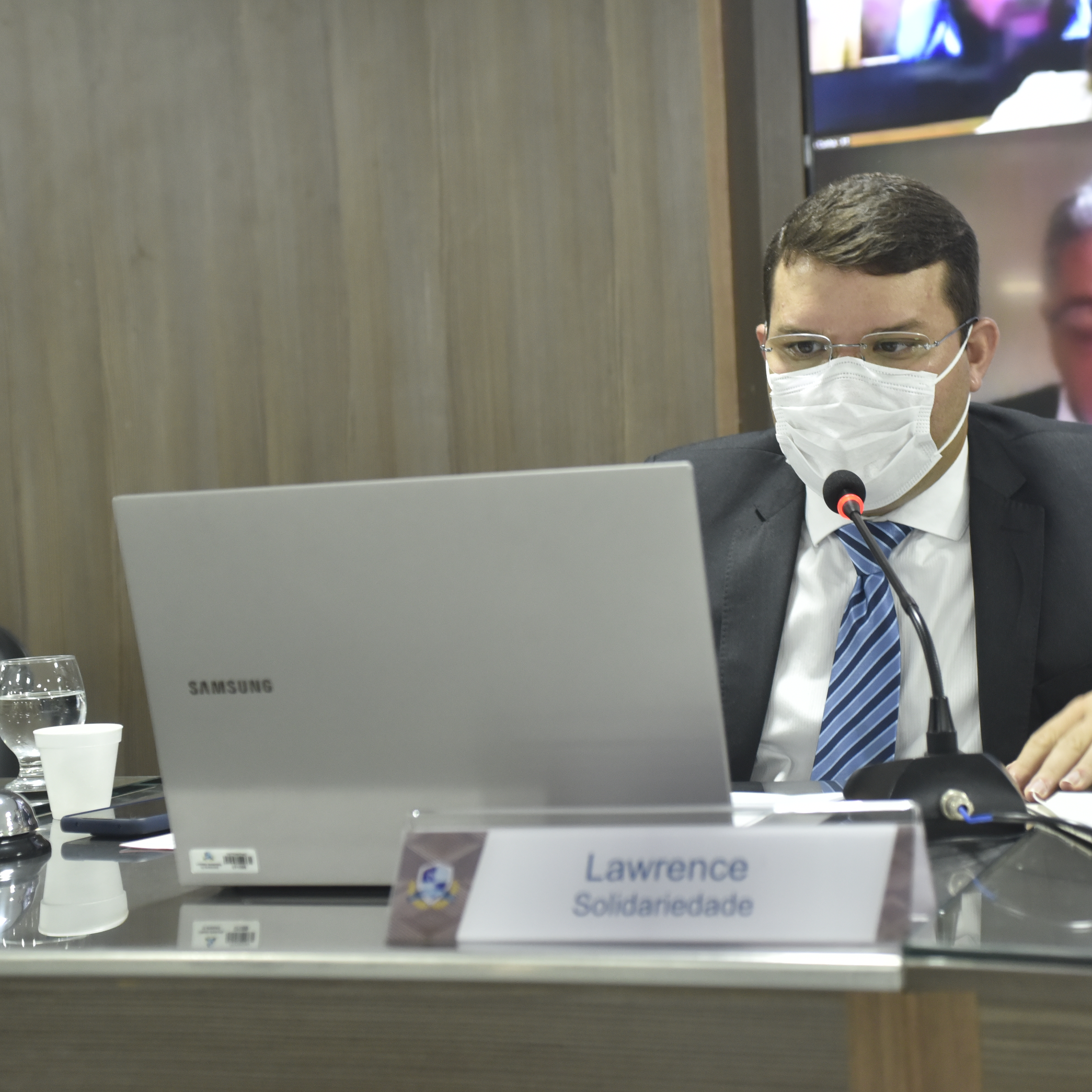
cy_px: 545
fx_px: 2106
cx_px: 703
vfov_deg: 29.1
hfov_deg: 28.9
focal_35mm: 59
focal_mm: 46
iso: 2000
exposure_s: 1/80
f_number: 4.5
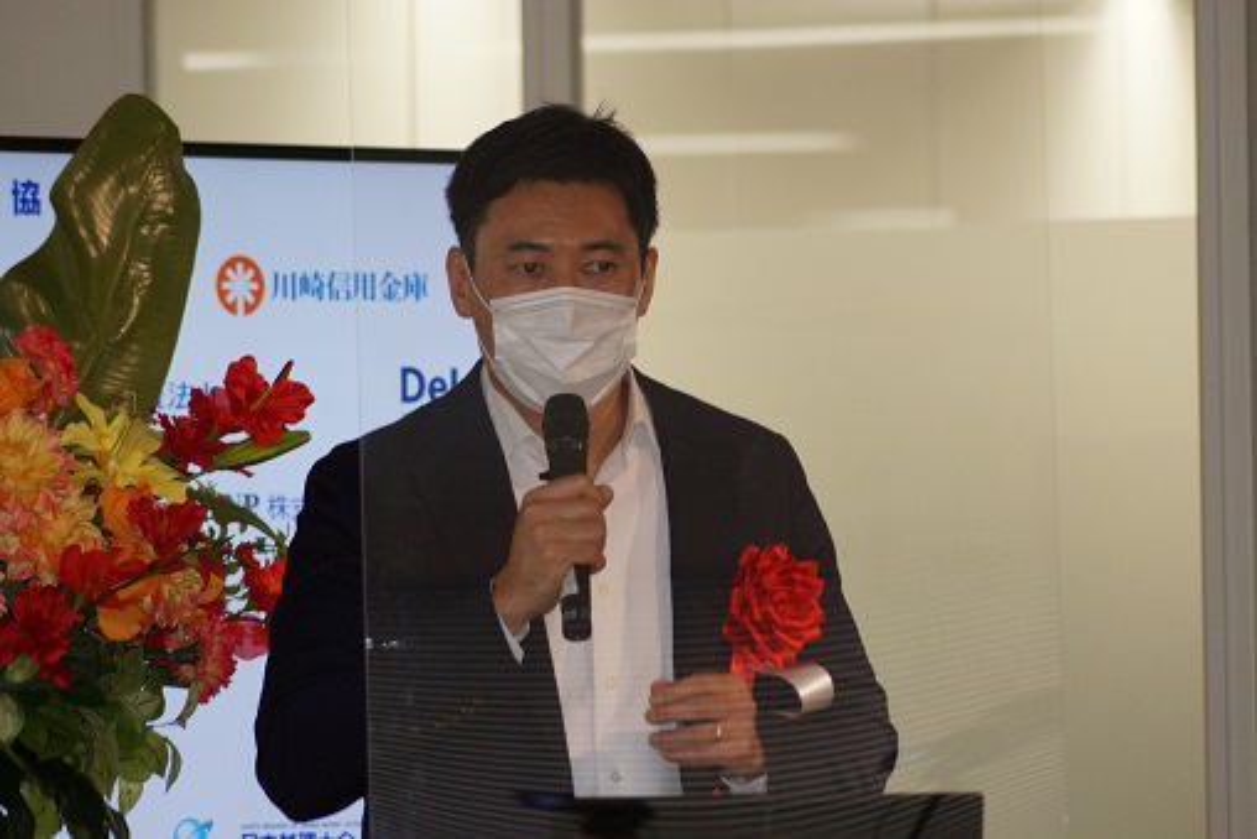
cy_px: 420
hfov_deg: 6.9
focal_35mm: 300
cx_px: 628
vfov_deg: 4.6
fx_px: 10477
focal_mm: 200
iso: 1000
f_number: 5.6
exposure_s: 1/160
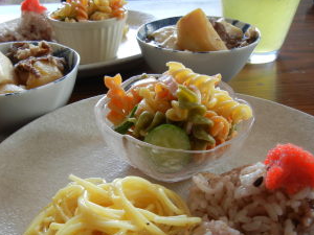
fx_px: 363
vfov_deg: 35.6
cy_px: 155
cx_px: 122
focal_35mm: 40
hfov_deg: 46.5
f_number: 3.5
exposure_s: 1/30
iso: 176
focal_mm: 5.4
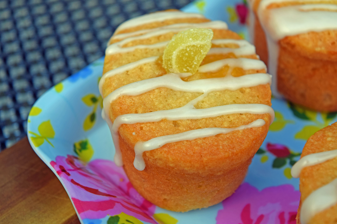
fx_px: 772
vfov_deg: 16.6
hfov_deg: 24.6
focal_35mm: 82
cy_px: 112
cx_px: 168
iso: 400
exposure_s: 1/200
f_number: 7.1
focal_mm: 55
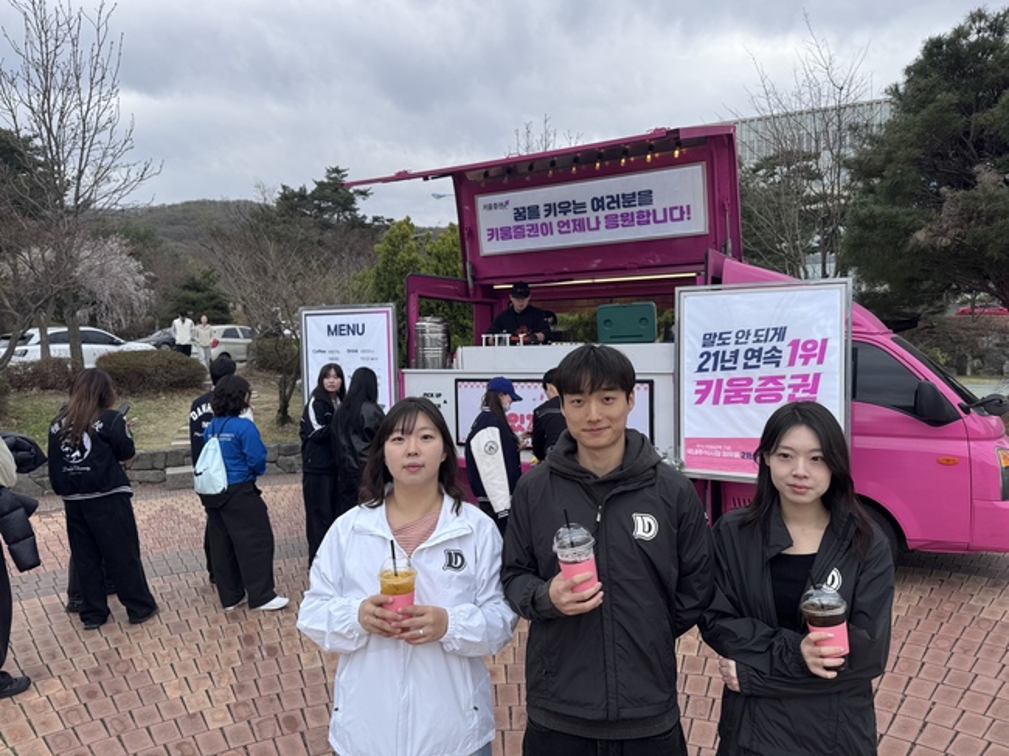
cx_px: 504
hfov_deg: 71.6
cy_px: 378
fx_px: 699
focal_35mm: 24
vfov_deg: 56.8
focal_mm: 6.76
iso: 80
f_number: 1.78
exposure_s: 1/1524
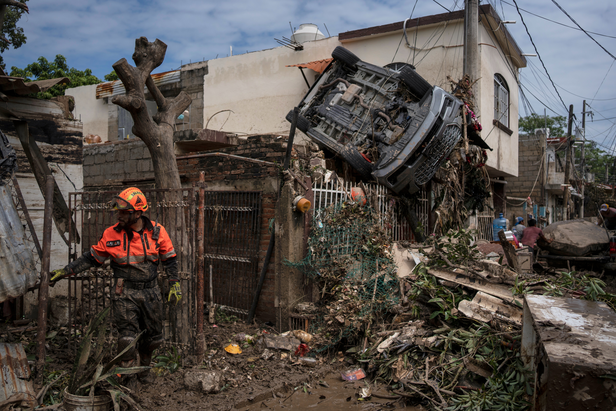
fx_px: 599
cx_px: 308
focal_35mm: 35
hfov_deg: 54.4
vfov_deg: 37.9
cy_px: 206
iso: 50
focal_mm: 35
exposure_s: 1/5000
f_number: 2.5
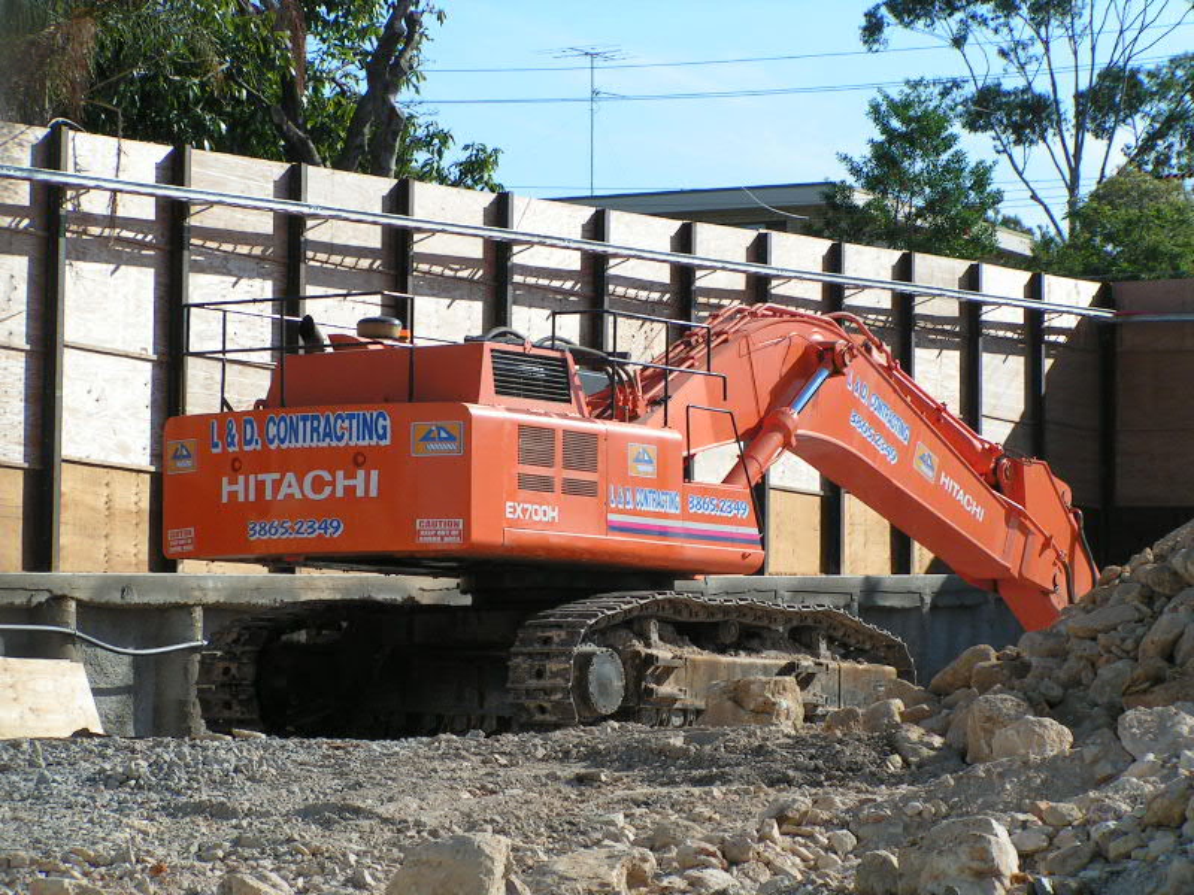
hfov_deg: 13.8
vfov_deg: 10.4
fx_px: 4932
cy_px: 448
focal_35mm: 143
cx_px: 597
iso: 50
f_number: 6.3
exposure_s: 1/400
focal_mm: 21.9
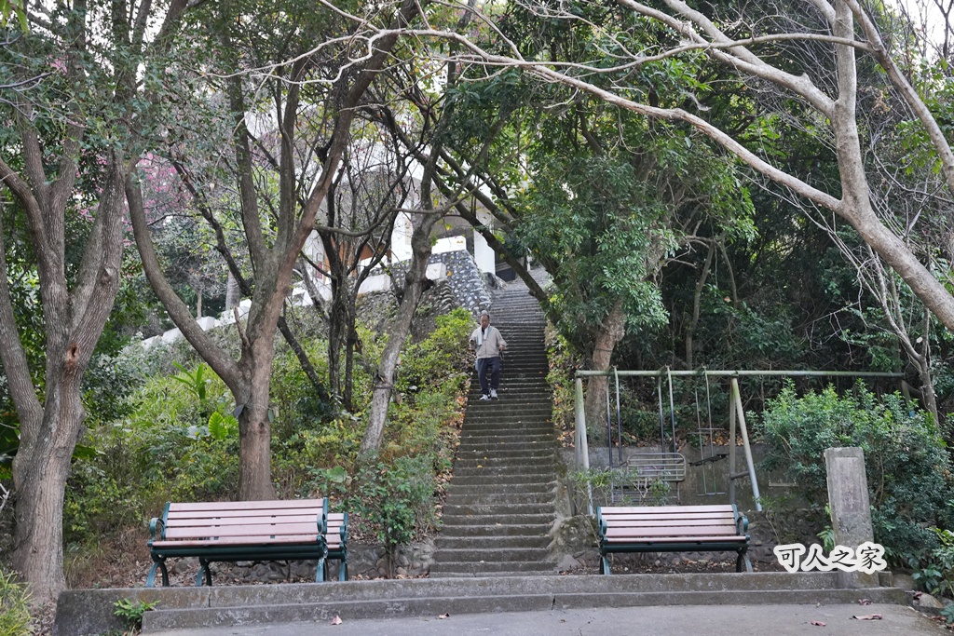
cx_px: 477
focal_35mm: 41
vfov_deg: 32.9
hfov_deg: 47.7
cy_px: 318
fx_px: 1079
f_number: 6.3
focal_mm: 40.7
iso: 2000
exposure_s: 1/160
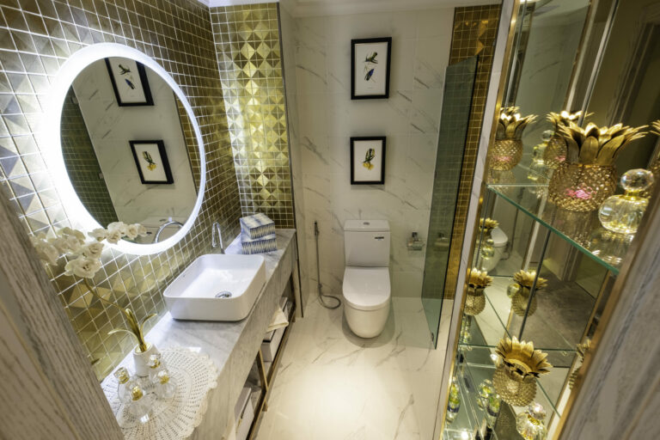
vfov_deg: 77.3
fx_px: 275
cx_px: 330
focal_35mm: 15
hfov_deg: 100.4
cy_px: 220
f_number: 5.6
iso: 200
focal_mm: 10
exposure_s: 1/15
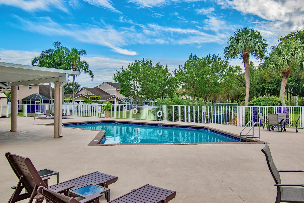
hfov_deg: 61.9
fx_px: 253
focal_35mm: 30
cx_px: 152
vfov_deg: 43.6
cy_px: 102
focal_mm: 20
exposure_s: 1/250
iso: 200
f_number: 8
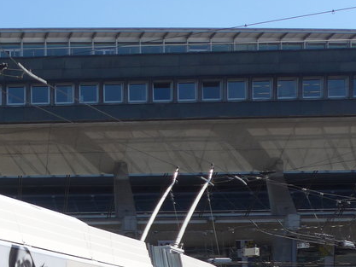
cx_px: -148
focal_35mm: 118
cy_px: 303
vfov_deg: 12.3
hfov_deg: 15.6
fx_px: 1214
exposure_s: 1/2000
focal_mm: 8.4
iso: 80
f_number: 2.8
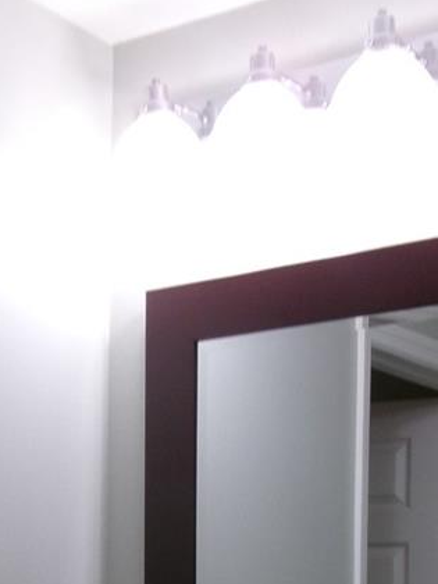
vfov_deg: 22.4
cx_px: 63
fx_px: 1350
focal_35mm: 80
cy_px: 716
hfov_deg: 18.2
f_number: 3.9
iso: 171
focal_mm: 5.1
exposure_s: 1/34
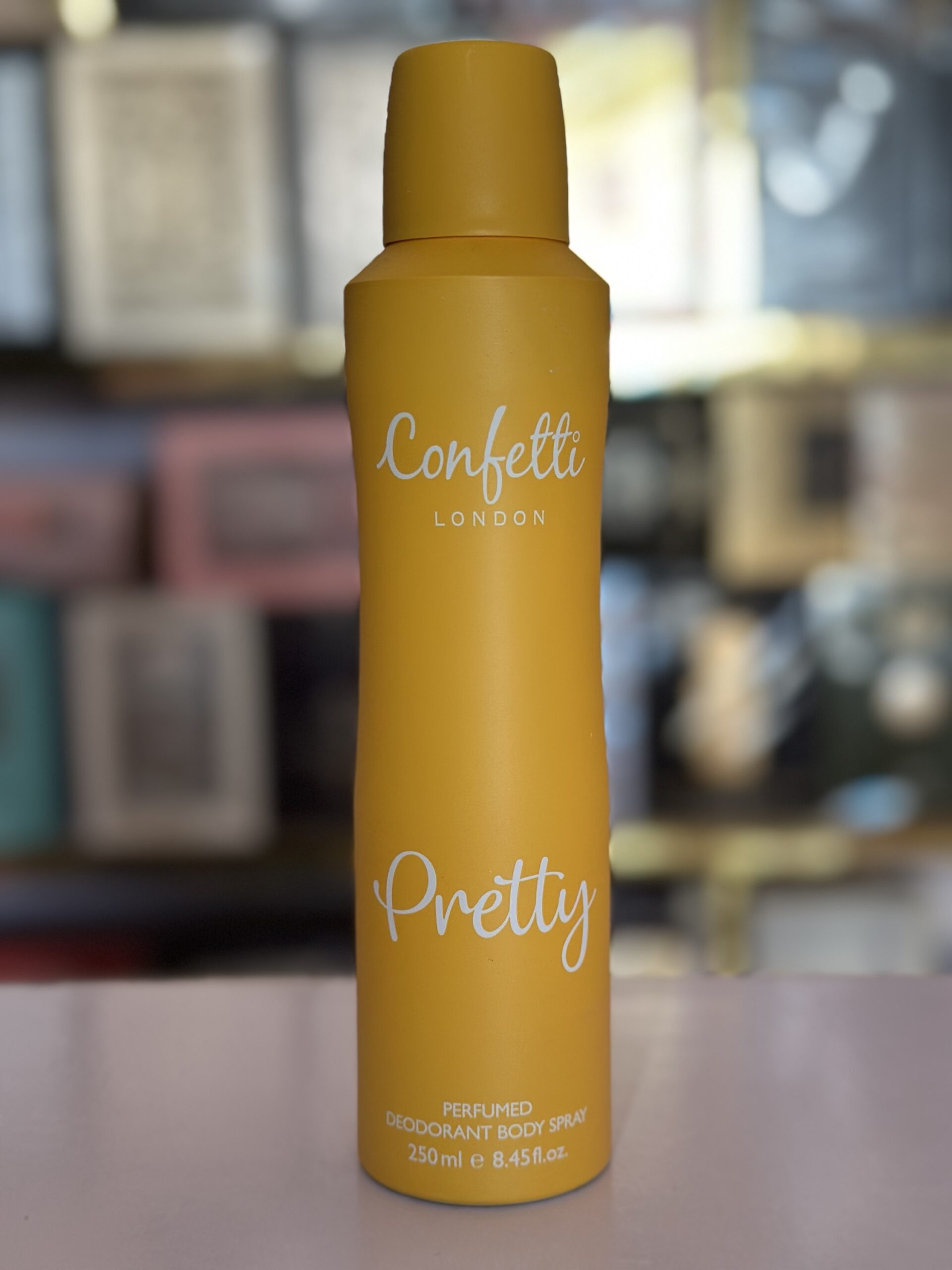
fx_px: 1760
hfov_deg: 30.3
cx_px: 476
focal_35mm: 48
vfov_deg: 39.7
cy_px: 635
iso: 125
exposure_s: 1/78
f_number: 1.78
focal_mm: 6.86
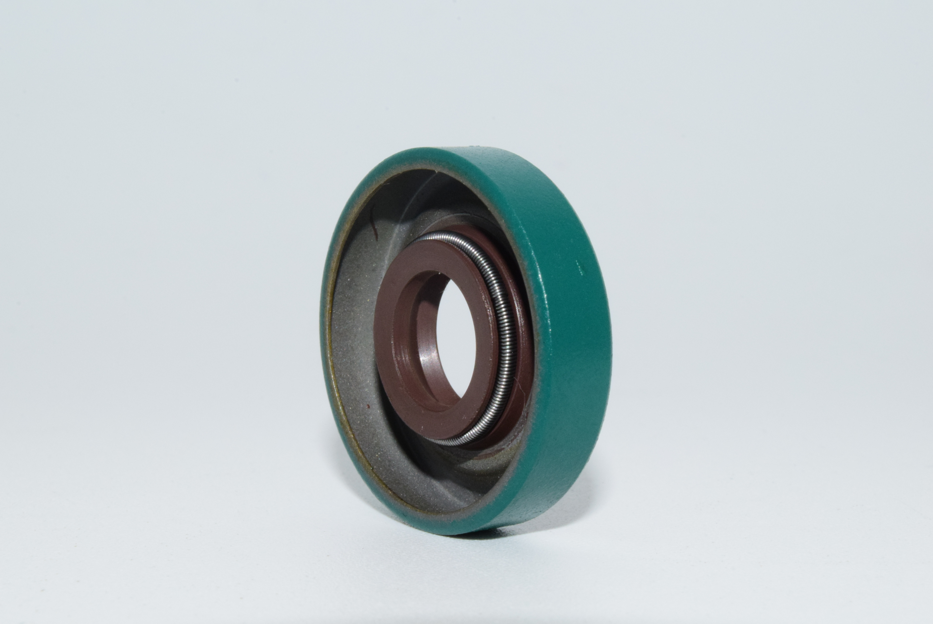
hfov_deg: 24.6
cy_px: 312
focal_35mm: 82
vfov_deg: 16.6
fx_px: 2140
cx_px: 466
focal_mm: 55
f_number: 36
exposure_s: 1/60
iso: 1600
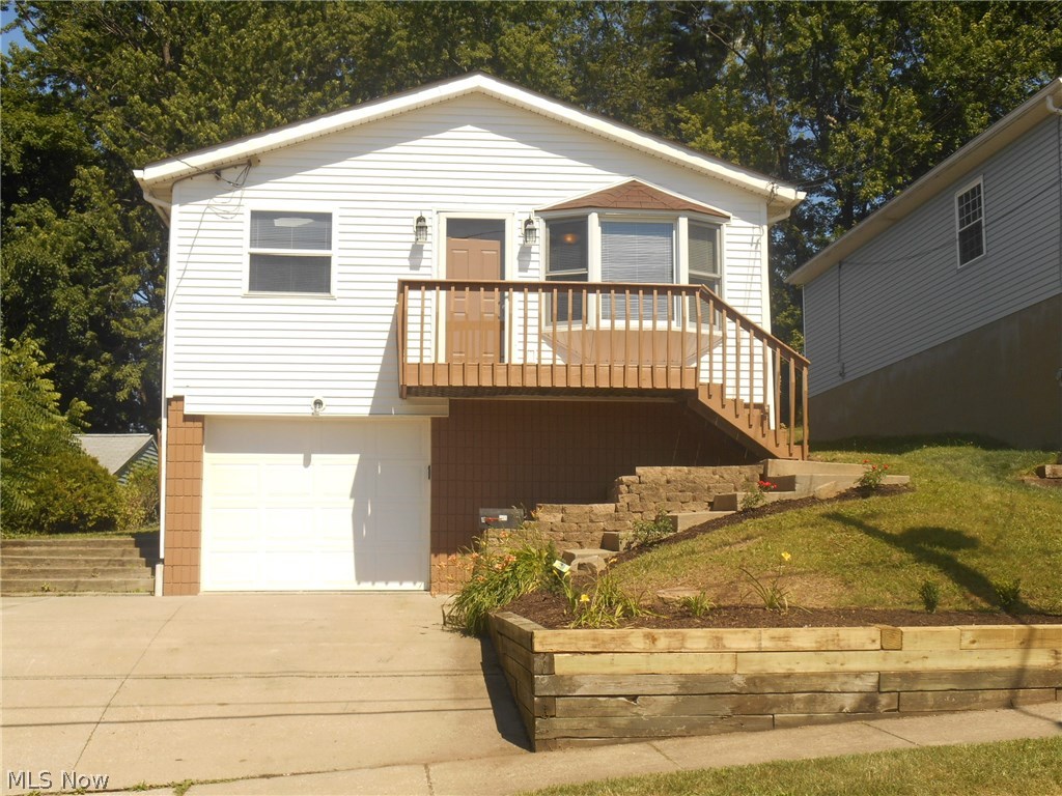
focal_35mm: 46
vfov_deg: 31.5
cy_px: 398
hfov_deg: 41.2
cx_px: 531
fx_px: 1411
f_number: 4
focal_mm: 8.3
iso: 80
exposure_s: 1/640
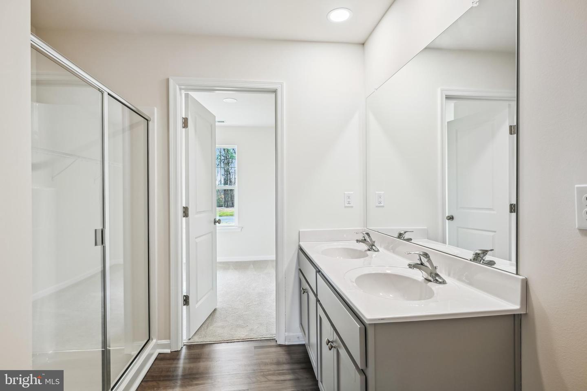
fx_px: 293
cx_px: 294
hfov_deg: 90.0
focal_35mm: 18
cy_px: 196
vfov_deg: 67.4
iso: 110
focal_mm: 18
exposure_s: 1/20
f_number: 6.3
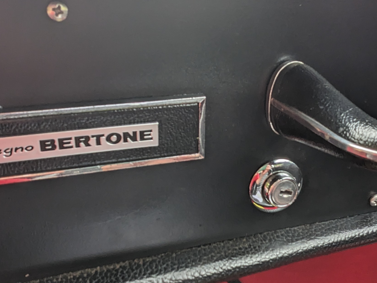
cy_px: 151
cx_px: 205
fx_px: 425
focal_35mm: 39
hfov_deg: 47.8
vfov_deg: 36.8
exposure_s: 1/67.7
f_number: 2.2
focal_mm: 2.22
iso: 33
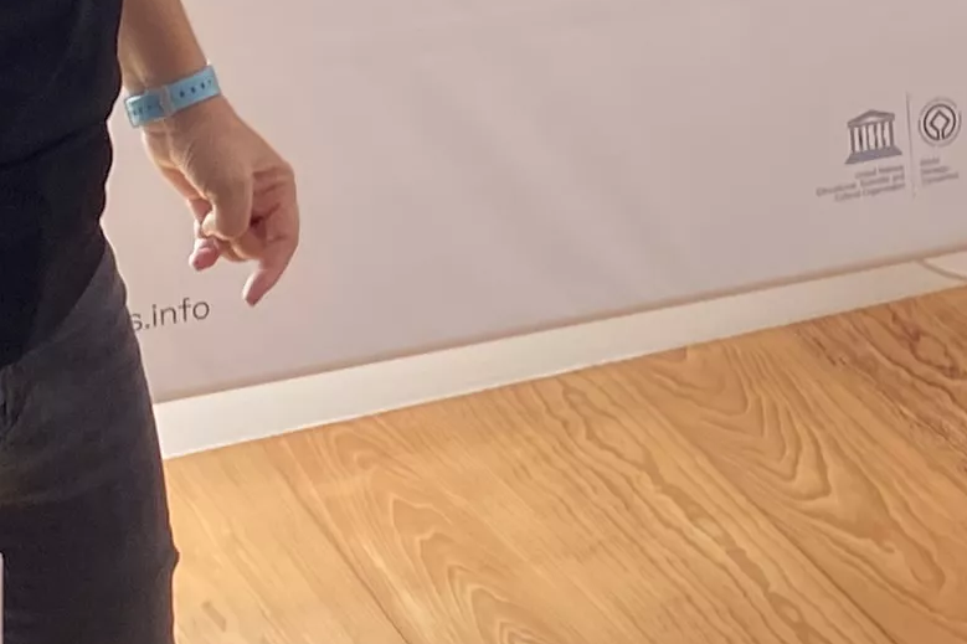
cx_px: 1246
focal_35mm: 140
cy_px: -857
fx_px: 3760
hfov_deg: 14.1
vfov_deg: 8.9
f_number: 1.8
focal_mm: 4.25
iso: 32
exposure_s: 1/100
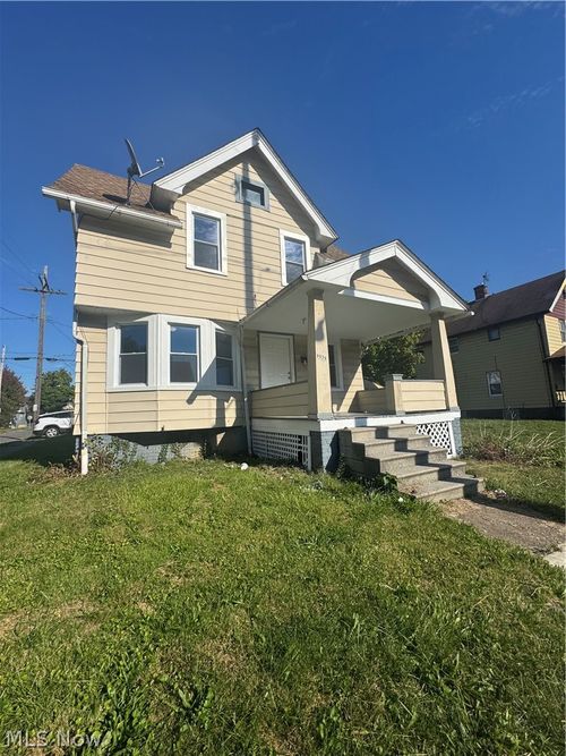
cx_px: 283
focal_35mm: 14
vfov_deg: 102.1
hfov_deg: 85.7
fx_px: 305
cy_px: 378
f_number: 2.2
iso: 50
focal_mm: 2.22
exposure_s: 1/3906
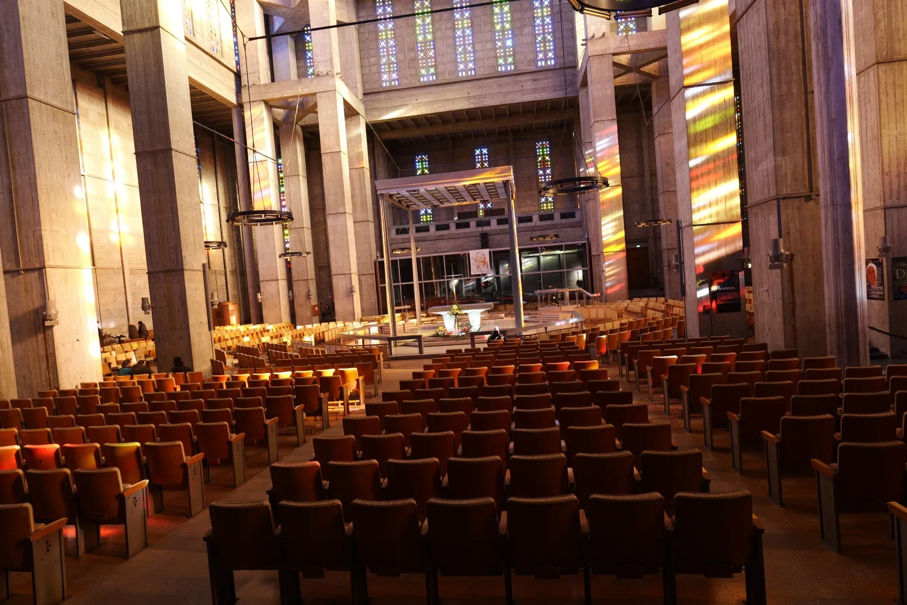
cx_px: 454
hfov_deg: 84.0
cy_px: 302
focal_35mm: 20
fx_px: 504
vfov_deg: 61.9
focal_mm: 20
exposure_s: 3.2
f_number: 5.6
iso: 100
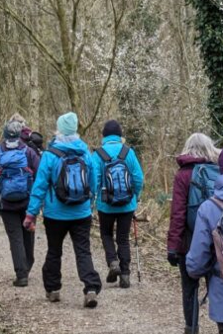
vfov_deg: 12.8
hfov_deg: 8.5
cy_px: 167
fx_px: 1497
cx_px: 185
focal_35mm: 161
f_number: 1.89
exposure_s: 1/328
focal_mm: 5.43
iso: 39
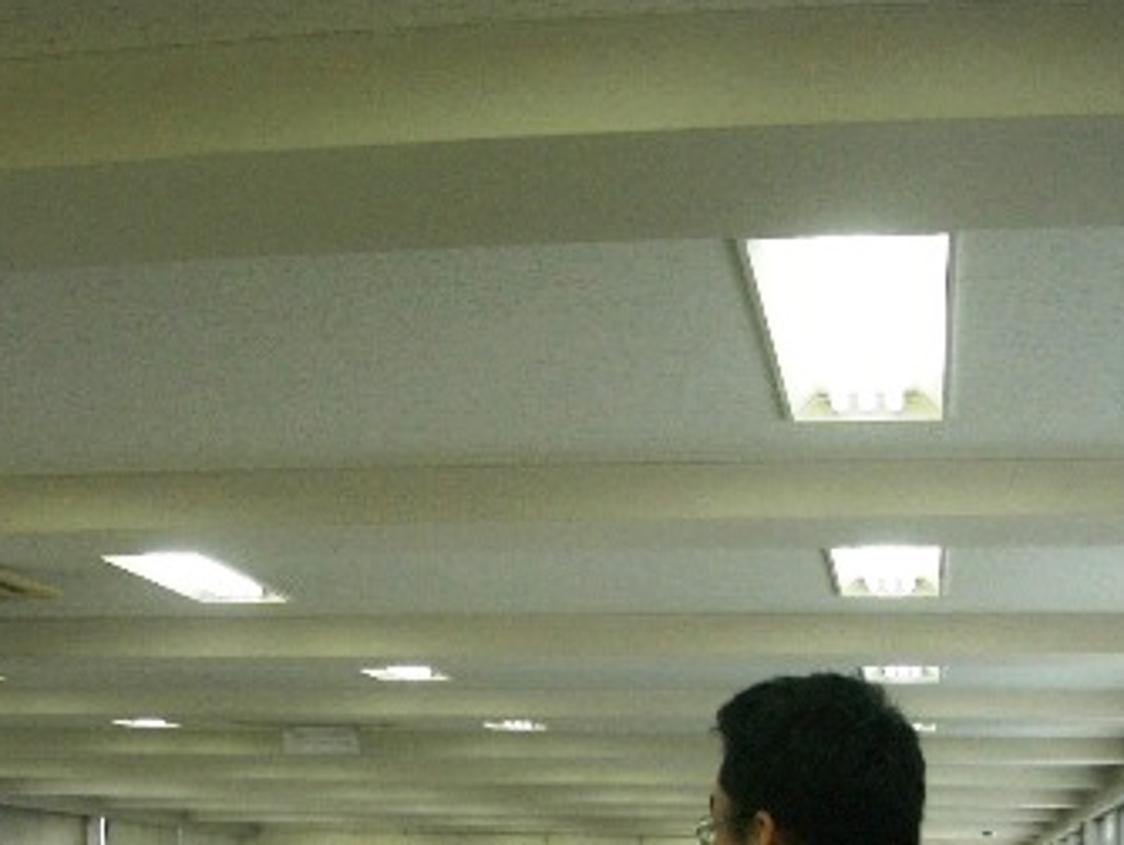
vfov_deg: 21.5
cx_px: 441
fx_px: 2177
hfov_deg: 28.9
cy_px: 737
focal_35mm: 67
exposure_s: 1/100
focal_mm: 5.8
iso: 100
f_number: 2.6
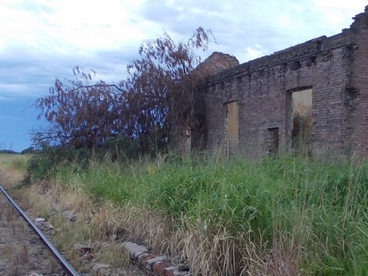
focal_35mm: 52
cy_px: 141
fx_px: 553
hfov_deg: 36.6
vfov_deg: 28.0
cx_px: 234
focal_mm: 4
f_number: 5.4
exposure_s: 1/250
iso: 80
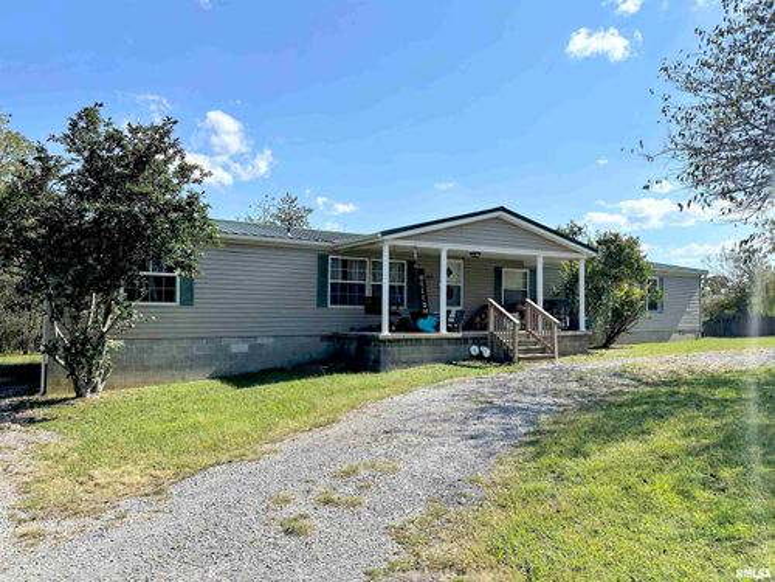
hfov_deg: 71.6
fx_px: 537
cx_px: 388
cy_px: 291
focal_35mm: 24
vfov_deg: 56.8
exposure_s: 1/5263
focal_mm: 6.86
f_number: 1.78
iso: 80
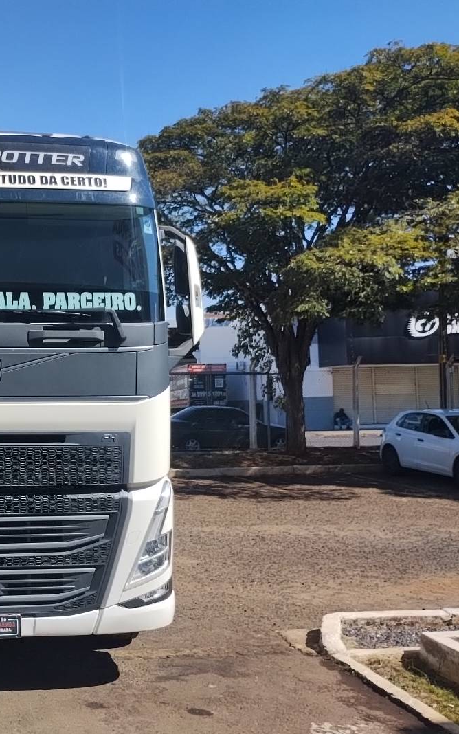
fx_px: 800
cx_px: -8
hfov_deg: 29.7
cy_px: 370
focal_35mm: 40
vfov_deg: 49.3
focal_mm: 4.27
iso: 100
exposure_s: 1/588
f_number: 1.8
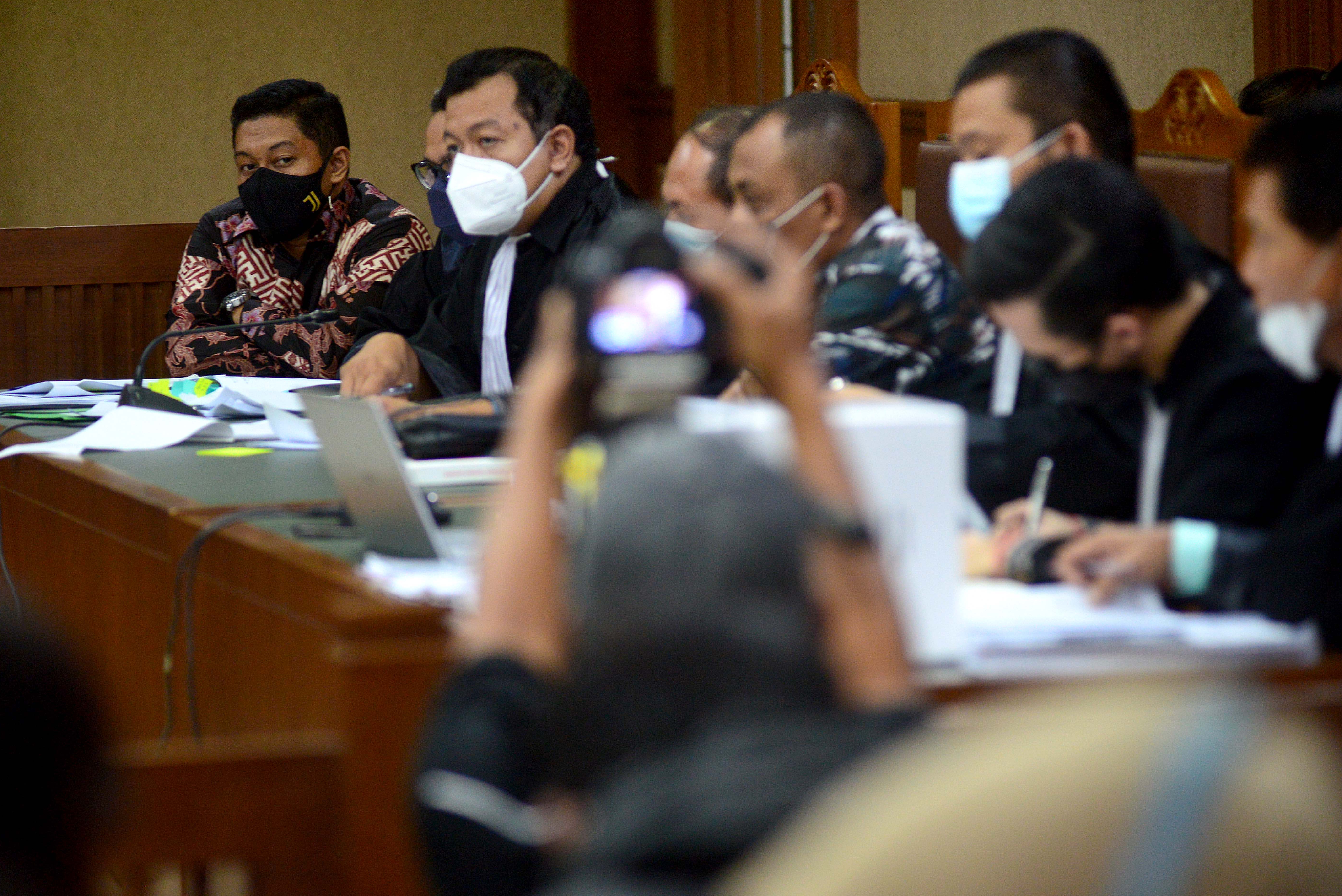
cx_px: 704
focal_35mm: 166
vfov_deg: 8.3
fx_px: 6190
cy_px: 454
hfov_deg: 12.4
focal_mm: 155
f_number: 2.8
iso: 2500
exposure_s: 1/100
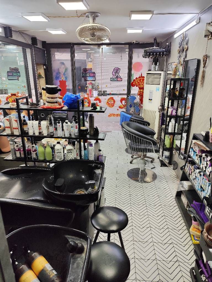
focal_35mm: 23
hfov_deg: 58.9
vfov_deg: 73.9
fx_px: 188
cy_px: 141
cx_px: 106
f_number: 1.65
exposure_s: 1/100
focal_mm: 6.19
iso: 160
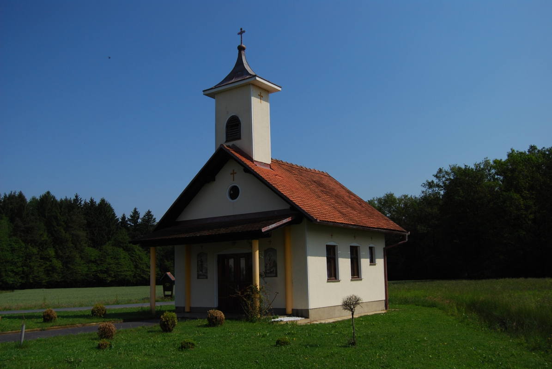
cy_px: 184
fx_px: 530
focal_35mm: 34
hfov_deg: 55.0
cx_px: 276
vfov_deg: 38.5
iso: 200
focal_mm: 23
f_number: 4.5
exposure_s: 1/4000
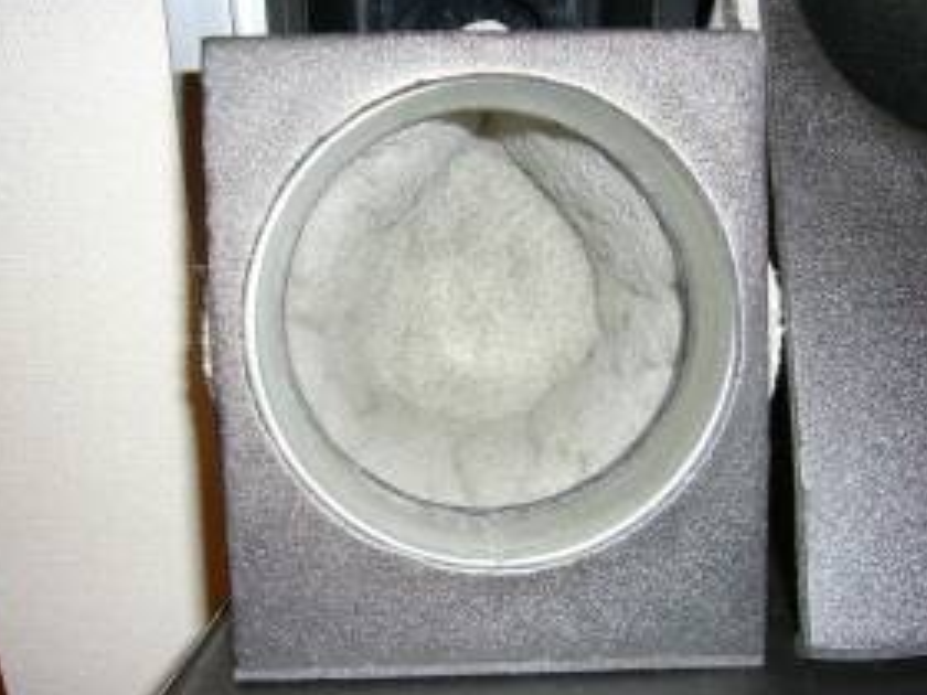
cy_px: 404
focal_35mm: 40
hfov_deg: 46.8
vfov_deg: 35.9
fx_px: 1071
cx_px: 477
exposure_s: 1/30
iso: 100
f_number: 2.8
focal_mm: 4.6
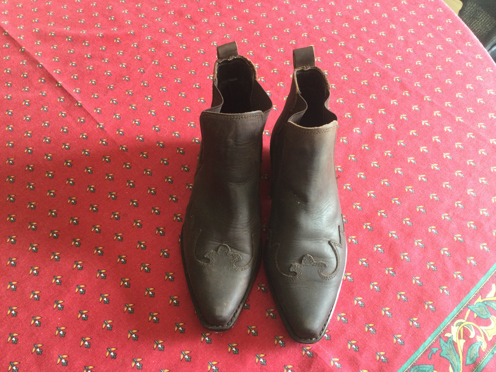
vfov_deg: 45.4
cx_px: 248
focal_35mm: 31
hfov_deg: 58.4
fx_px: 444
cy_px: 186
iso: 160
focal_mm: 3.3
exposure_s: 1/33
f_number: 2.4
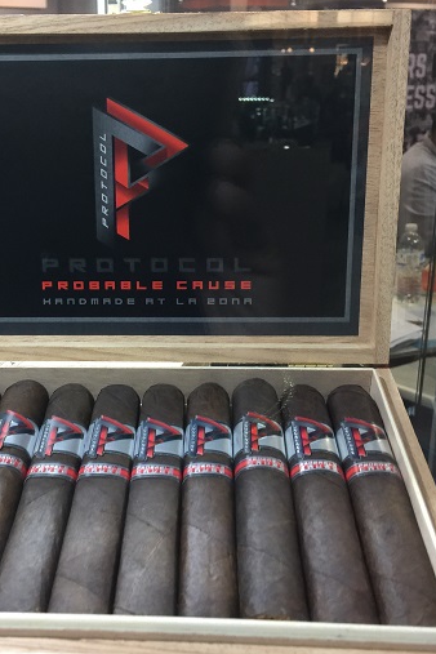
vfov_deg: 47.4
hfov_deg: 32.4
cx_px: 155
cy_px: 328
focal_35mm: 41
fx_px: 745
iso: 32
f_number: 2.2
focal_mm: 4.15
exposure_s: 1/15
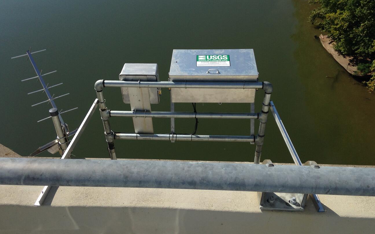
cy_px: 130
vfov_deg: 35.3
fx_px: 368
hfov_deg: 54.0
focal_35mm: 36
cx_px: 189
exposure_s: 1/2358
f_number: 2.4
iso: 50
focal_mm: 4.12
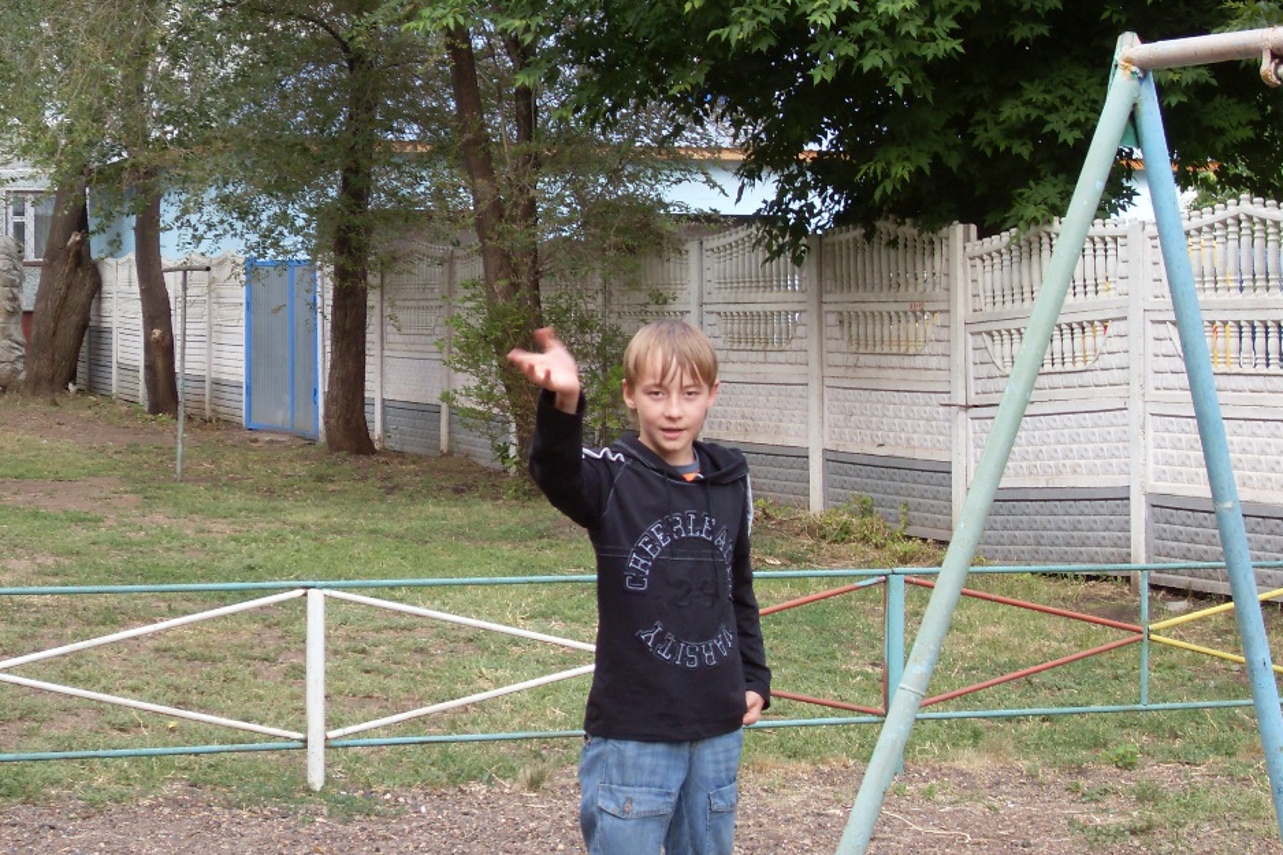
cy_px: 397
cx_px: 598
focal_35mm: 84
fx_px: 2993
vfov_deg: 16.3
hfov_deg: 24.2
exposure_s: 1/90
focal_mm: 11.8
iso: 100
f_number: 4
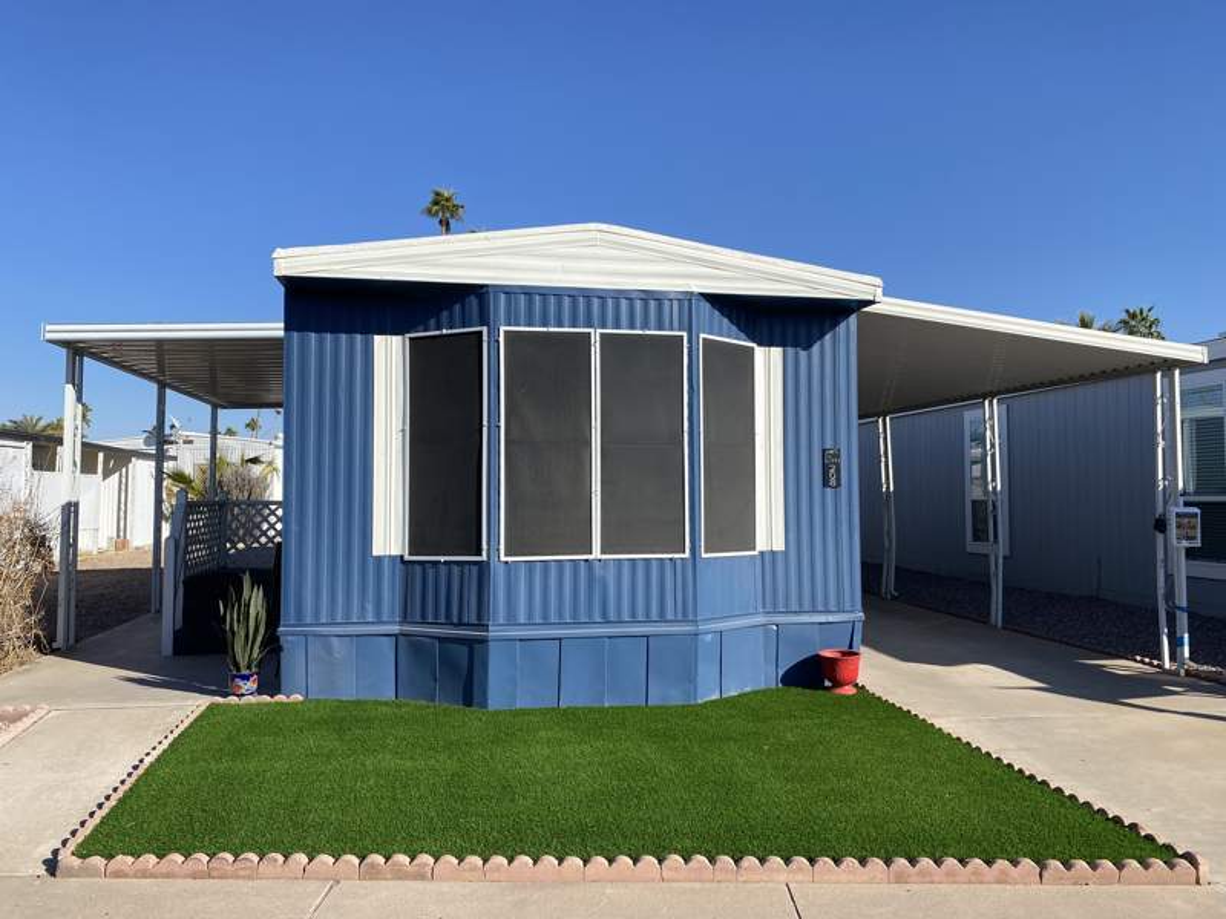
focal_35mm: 26
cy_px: 460
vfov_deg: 53.1
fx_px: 921
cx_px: 613
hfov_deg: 67.3
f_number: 1.8
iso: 32
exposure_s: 1/3125
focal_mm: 4.25
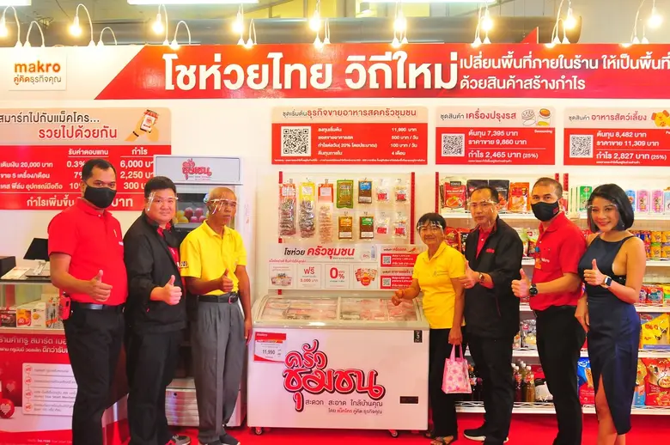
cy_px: 222
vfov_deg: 43.5
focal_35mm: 30
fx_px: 558
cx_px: 335
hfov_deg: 62.0
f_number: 4
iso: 1250
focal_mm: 20
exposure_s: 1/80
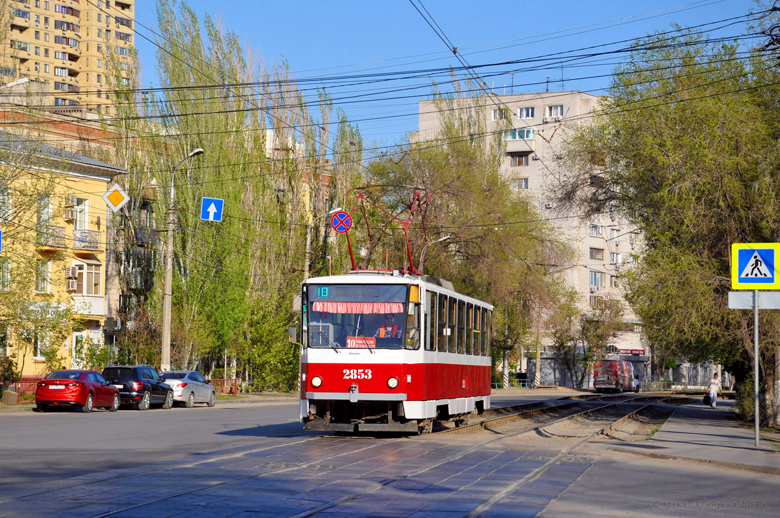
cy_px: 259
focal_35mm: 78
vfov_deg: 17.4
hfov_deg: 26.0
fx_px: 1688
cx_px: 390
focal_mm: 52
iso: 200
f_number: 8
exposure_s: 1/500
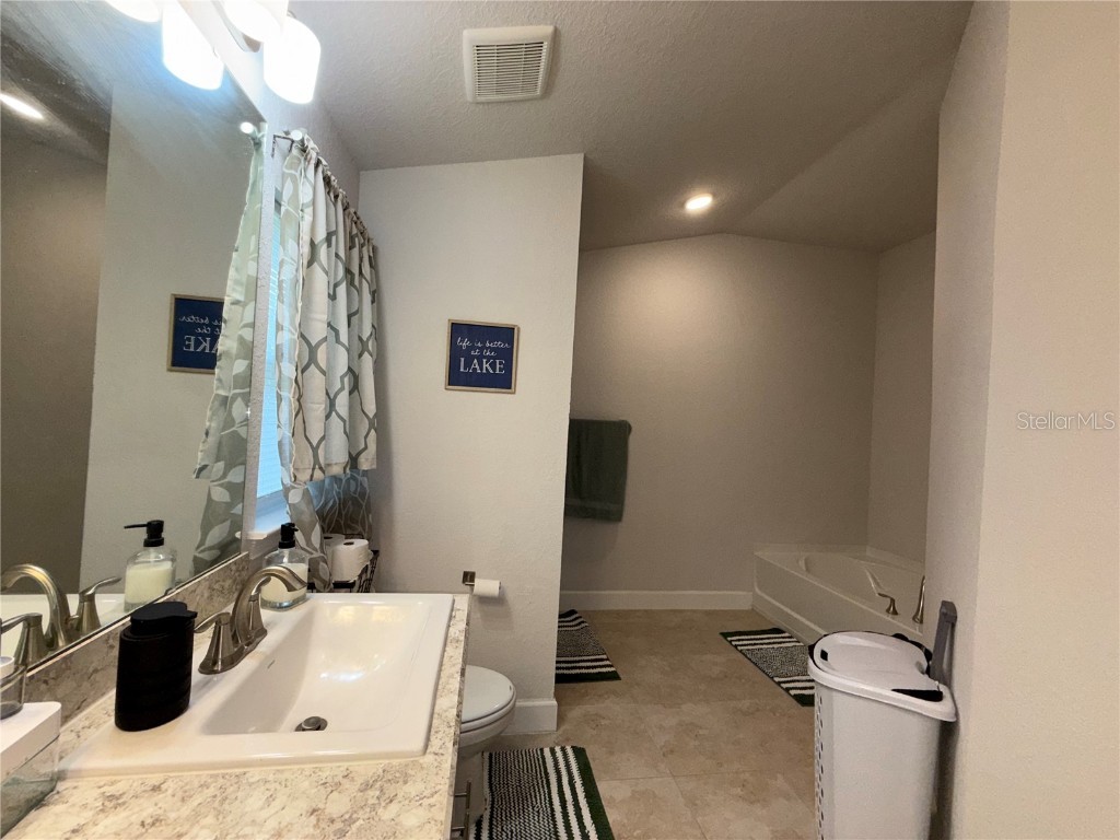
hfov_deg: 102.1
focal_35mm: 14
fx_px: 453
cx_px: 560
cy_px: 420
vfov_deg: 85.7
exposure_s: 1/122
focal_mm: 2.22
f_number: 2.2
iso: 80
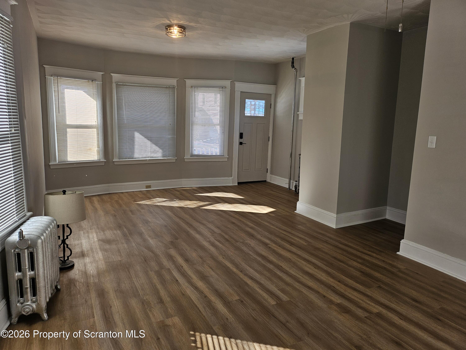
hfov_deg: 71.6
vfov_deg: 56.8
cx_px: 233
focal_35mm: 24
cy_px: 175
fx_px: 323
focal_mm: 5
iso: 50
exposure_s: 1/159
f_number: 1.8
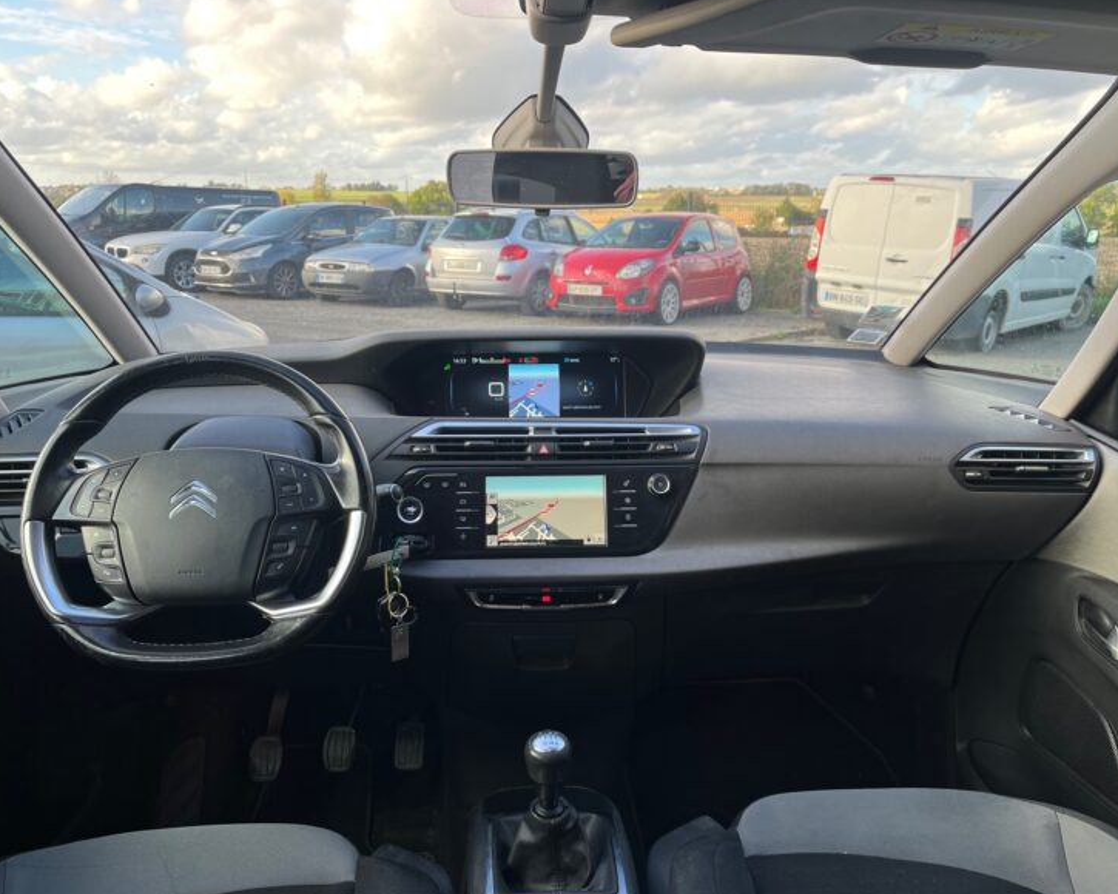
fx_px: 926
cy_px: 455
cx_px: 538
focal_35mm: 28
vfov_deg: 51.5
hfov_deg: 62.2
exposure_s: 1/245
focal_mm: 5.1
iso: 40
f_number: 1.6
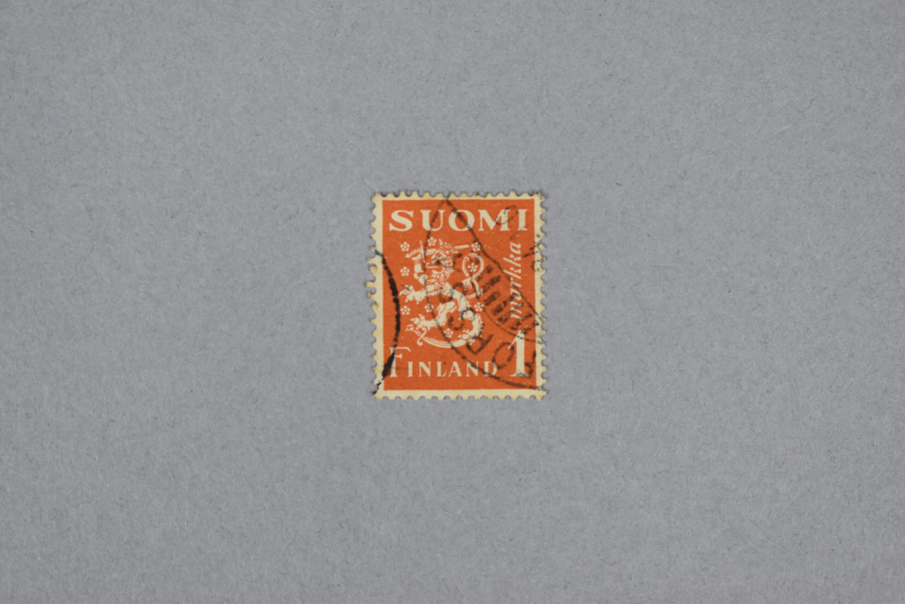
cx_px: 452
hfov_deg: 24.6
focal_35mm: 82
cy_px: 302
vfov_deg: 16.6
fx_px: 2074
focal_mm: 55
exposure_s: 1/125
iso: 450
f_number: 5.6
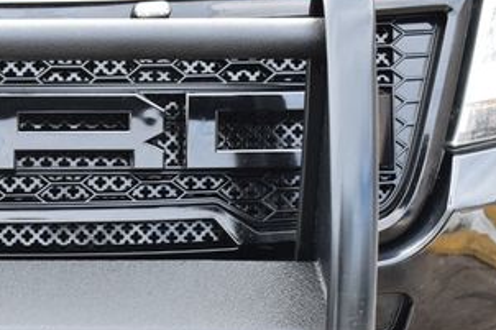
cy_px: 332
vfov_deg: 12.5
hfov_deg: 18.5
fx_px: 1487
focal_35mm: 108
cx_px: 15
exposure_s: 1/80
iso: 400
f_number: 8
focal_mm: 34
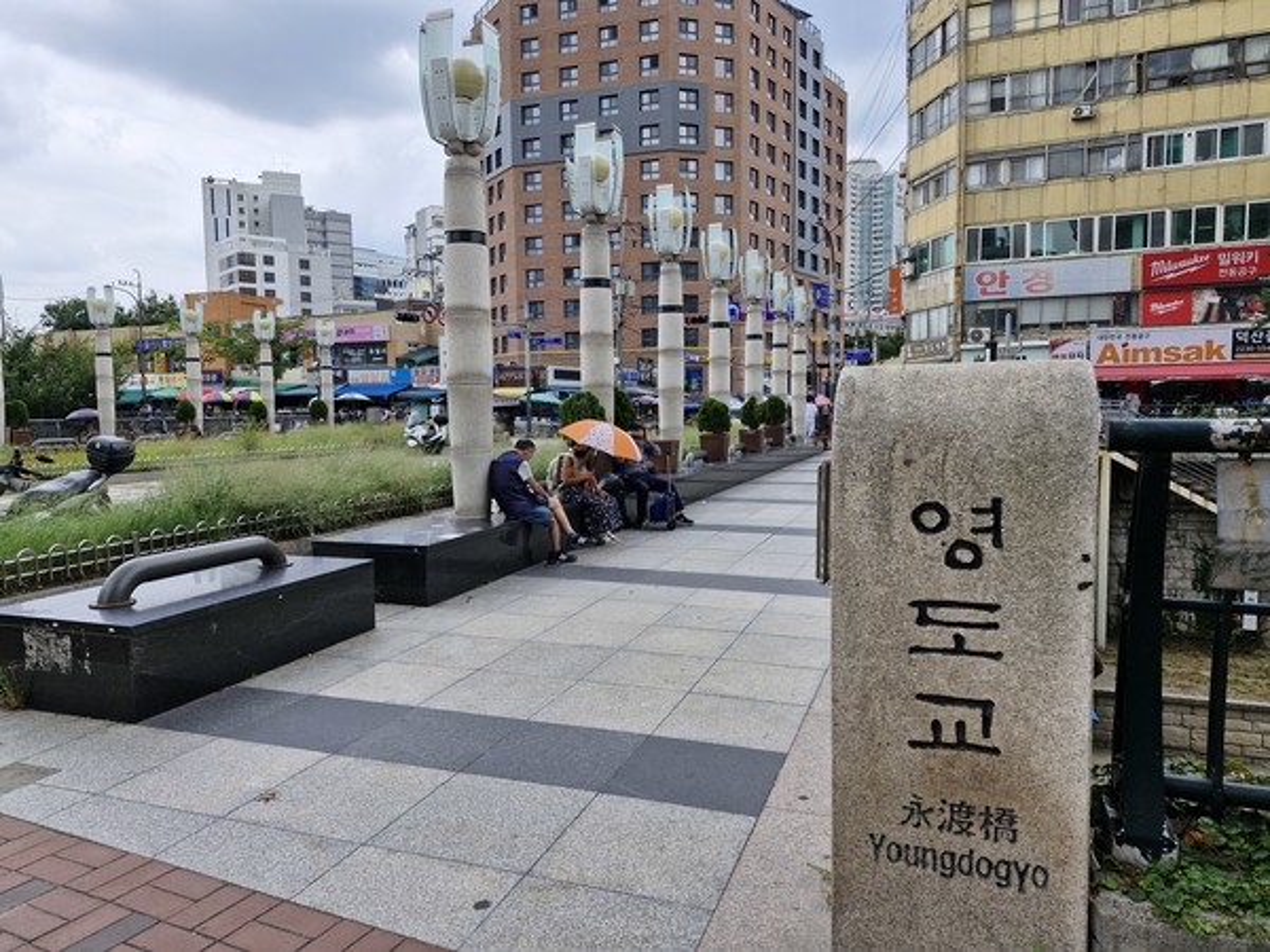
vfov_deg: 58.9
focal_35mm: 23
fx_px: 844
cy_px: 476
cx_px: 635
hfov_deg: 73.9
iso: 50
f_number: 1.8
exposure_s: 1/1048
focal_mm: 5.54
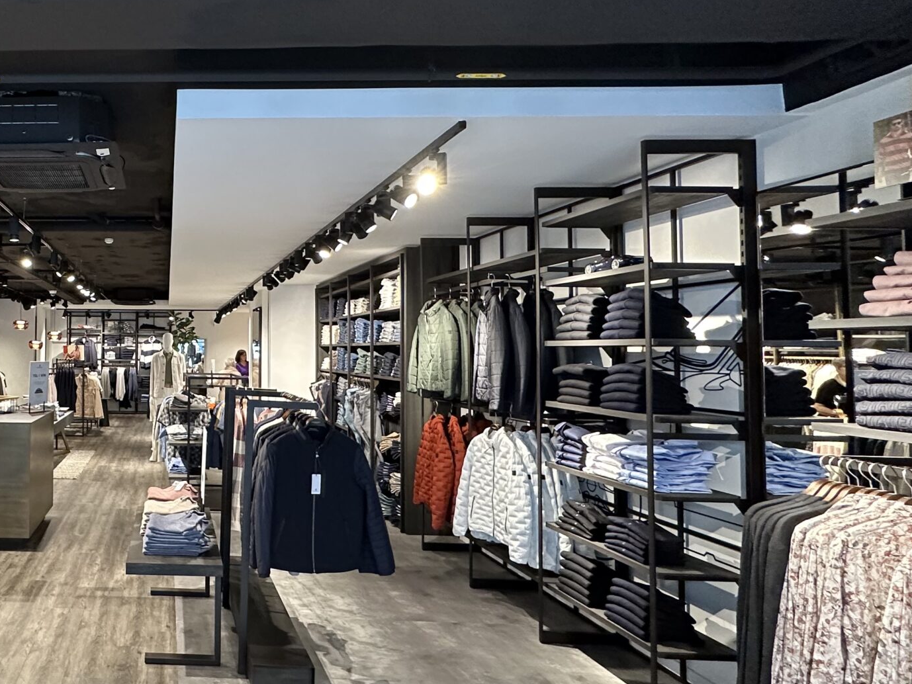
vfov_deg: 53.1
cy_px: 324
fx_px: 685
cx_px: 131
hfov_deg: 59.6
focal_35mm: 26
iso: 320
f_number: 2.2
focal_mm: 2.22
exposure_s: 1/100
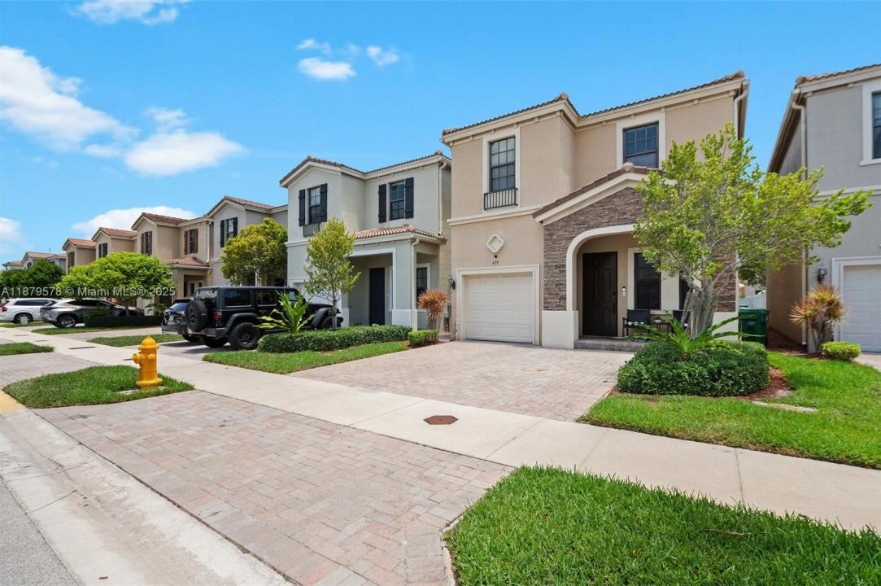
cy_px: 293
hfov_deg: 96.8
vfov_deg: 73.6
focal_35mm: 16
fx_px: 391
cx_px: 440
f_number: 8
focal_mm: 16
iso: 200
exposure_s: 1/320
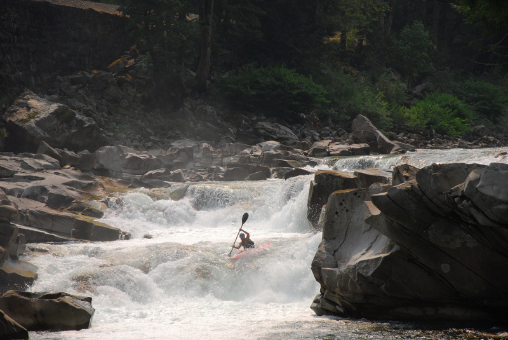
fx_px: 2373
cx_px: 254
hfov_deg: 12.2
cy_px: 170
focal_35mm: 168
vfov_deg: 8.2
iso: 200
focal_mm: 112
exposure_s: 1/640
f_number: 6.3
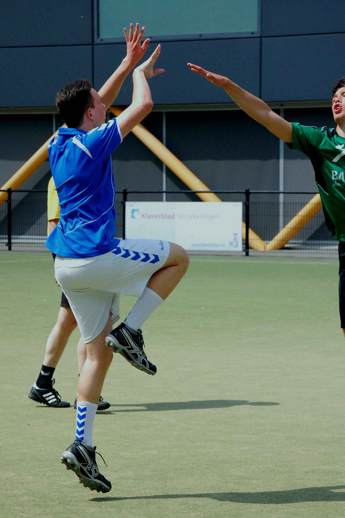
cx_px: 172
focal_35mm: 138
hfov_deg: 9.9
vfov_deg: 14.9
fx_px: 1987
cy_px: 259
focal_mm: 92
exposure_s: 1/2000
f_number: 9
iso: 1600
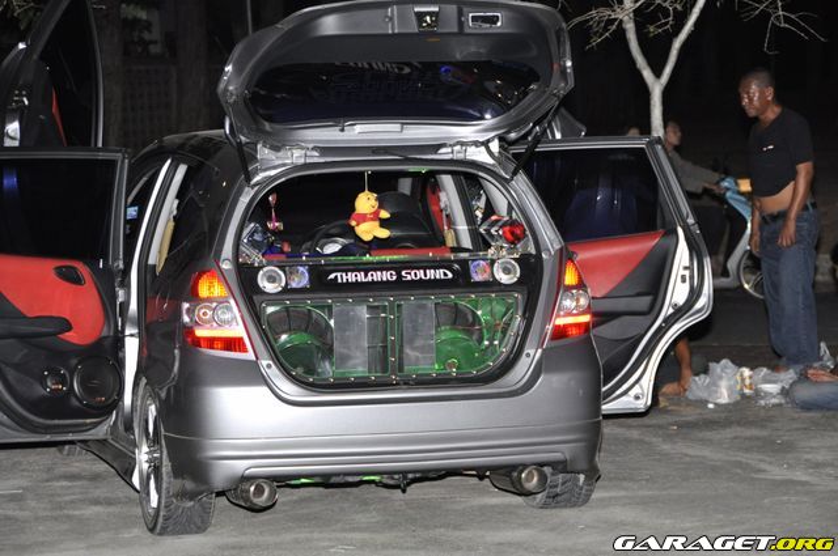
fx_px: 2790
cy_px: 278
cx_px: 419
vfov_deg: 11.4
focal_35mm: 120
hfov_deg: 17.1
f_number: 5
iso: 800
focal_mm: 80
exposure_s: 1/60
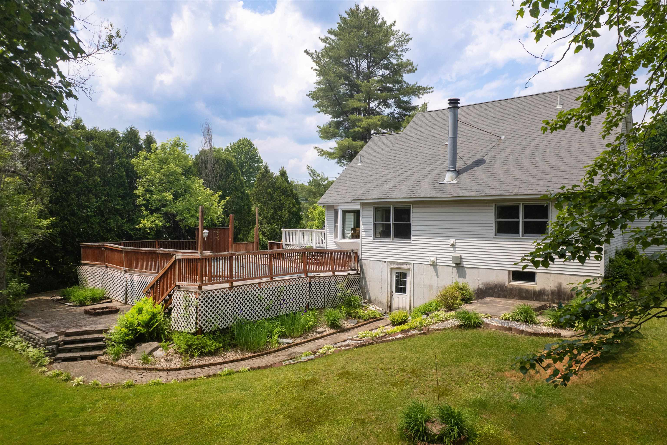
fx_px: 407
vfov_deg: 57.2
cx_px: 334
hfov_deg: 78.6
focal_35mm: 22
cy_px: 222
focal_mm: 8.38
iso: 100
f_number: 2.8
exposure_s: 1/240
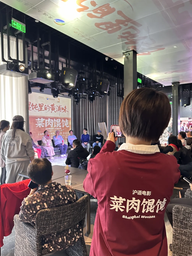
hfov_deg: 54.9
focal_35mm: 25
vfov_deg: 69.4
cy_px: 126
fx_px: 185
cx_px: 96
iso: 500
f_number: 1.78
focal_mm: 6.86
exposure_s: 1/60
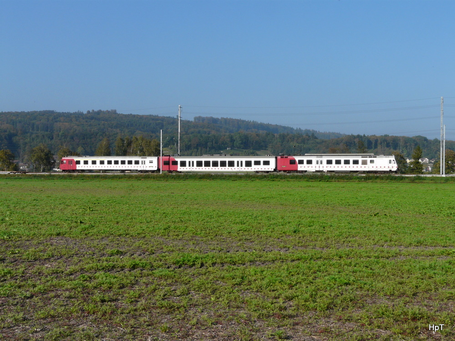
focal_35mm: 47
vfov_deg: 30.9
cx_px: 228
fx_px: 618
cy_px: 170
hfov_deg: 40.4
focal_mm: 7.7
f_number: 6.3
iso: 100
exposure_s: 1/400
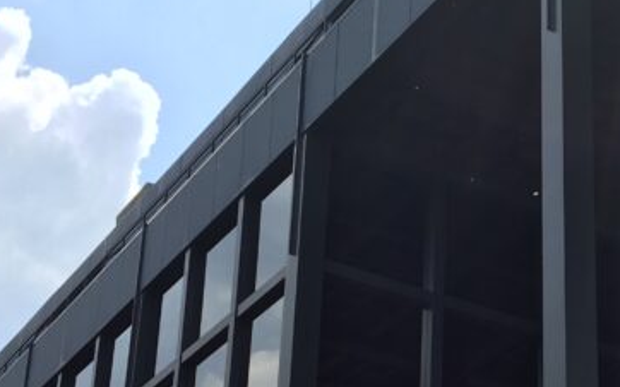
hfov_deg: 23.1
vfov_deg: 14.7
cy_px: 390
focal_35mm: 87
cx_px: 581
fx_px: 1470
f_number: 2.2
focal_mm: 4.15
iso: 25
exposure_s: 1/1832
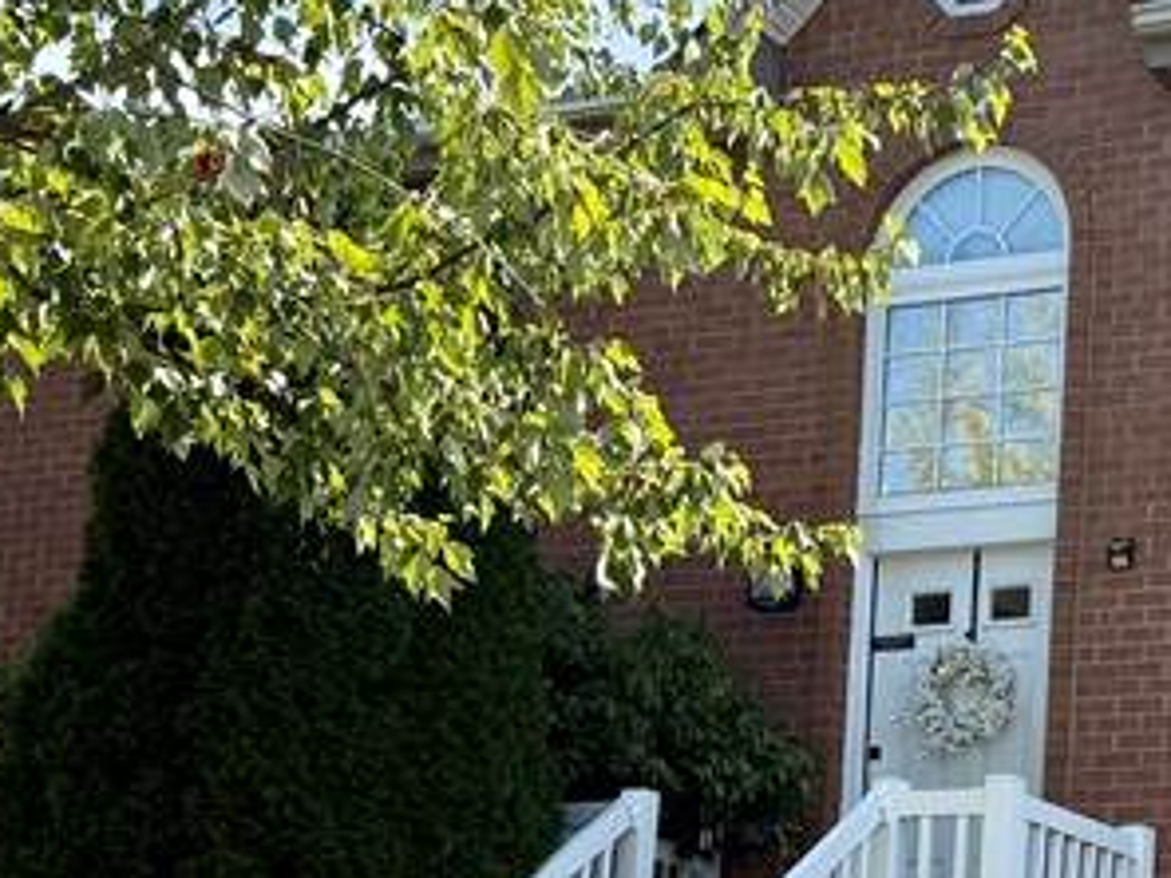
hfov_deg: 22.5
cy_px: 791
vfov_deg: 17.5
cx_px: 1207
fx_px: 2808
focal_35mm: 83
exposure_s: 1/2611
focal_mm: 6.76
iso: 100
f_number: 1.78
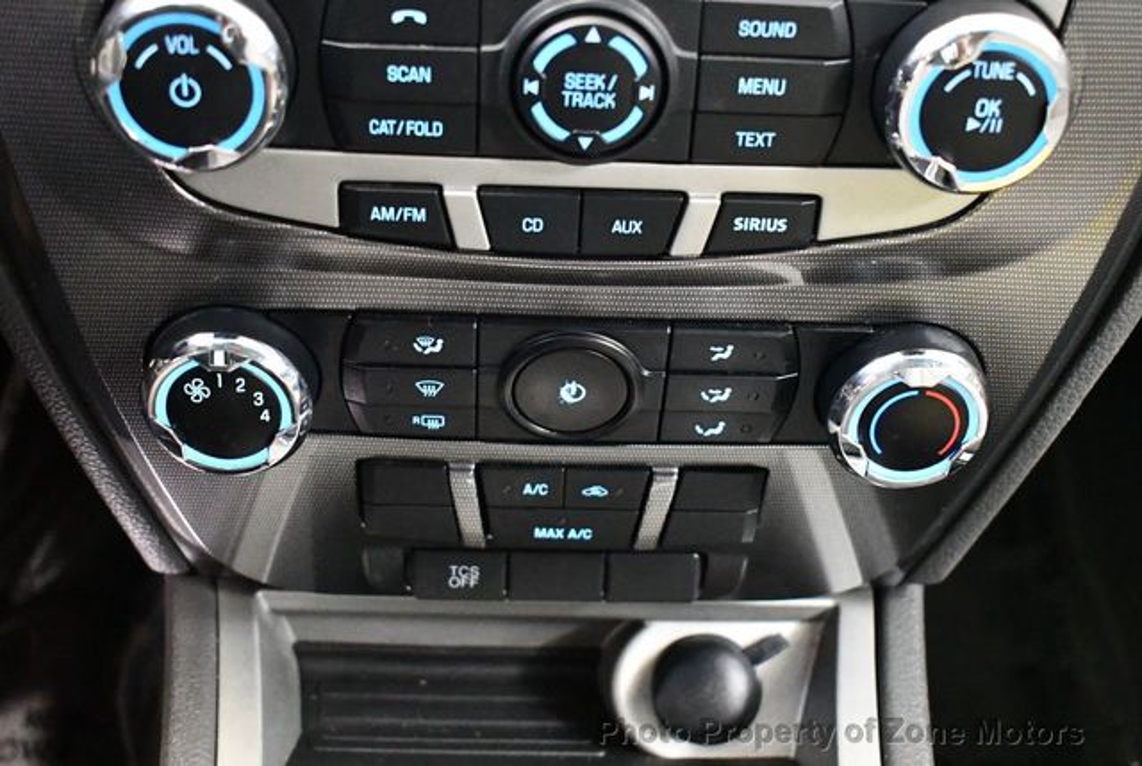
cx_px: 571
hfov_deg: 39.5
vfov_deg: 27.1
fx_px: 1589
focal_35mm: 50
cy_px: 383
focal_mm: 25
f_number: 4
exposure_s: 1/60
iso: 10000
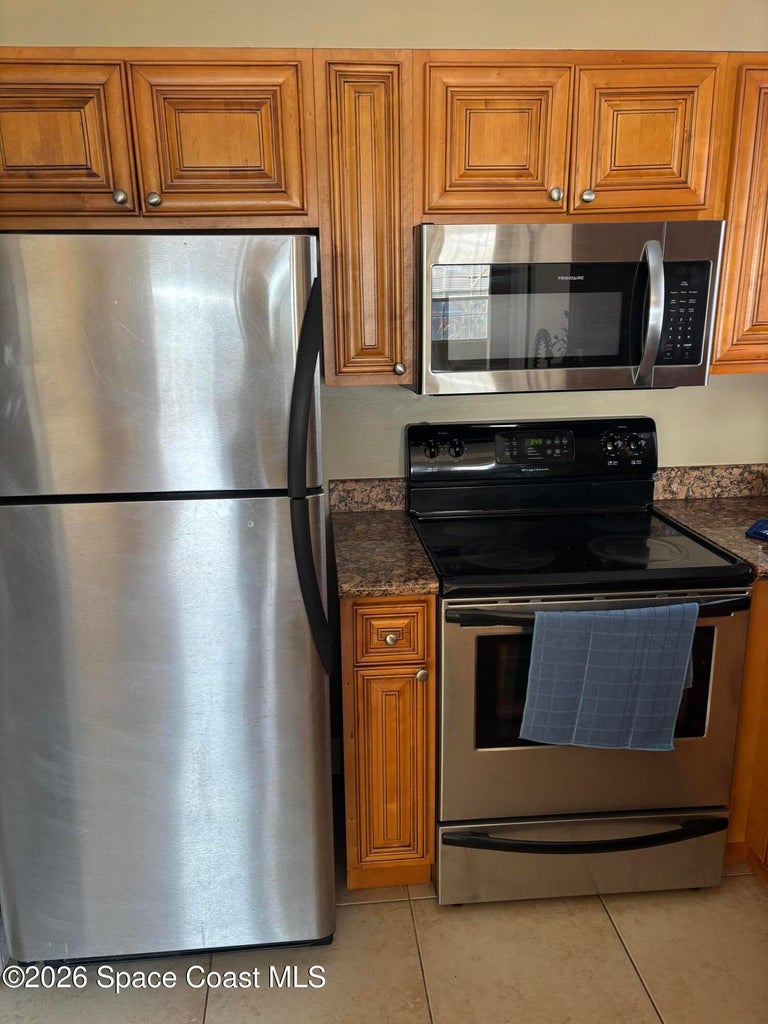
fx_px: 769
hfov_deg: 53.1
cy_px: 512
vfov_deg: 67.3
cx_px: 384
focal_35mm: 26
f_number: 1.6
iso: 80
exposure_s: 1/60
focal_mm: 5.96
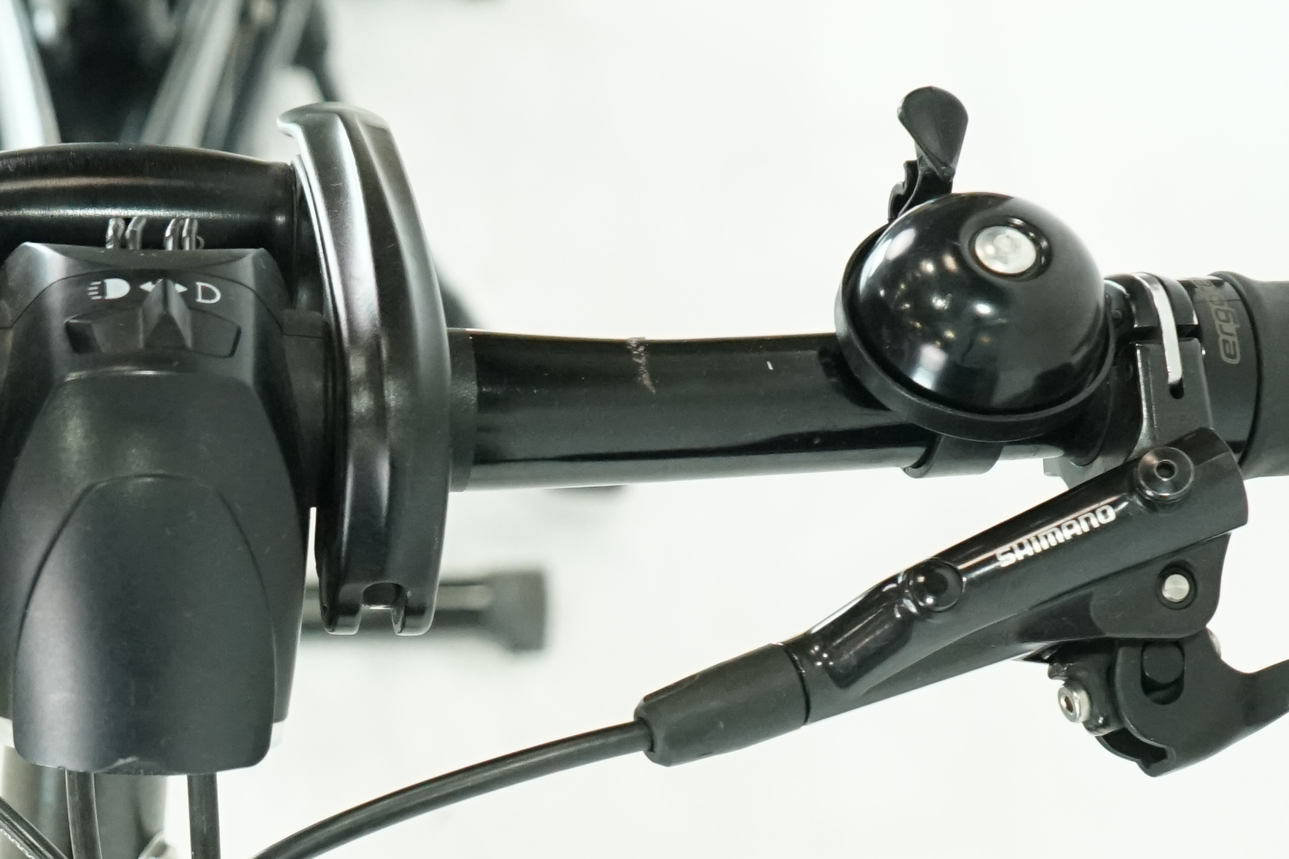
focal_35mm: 99
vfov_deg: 13.1
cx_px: 131
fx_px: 3545
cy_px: 1259
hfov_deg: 20.2
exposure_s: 1/200
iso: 2500
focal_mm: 32
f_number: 5
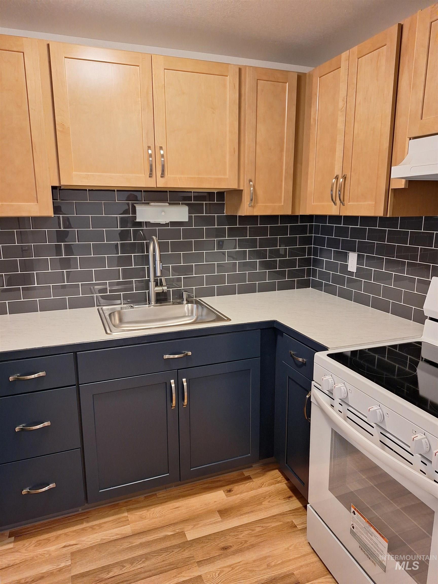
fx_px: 388
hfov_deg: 58.9
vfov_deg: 73.9
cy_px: 292
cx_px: 219
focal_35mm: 23
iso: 160
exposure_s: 1/40
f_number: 1.8
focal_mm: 5.54
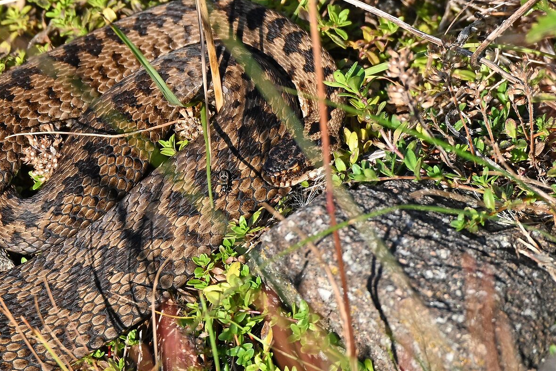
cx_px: 46
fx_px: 12523
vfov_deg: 1.7
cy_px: 159
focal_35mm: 811
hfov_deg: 2.5
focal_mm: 400
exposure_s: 1/800
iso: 500
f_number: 8
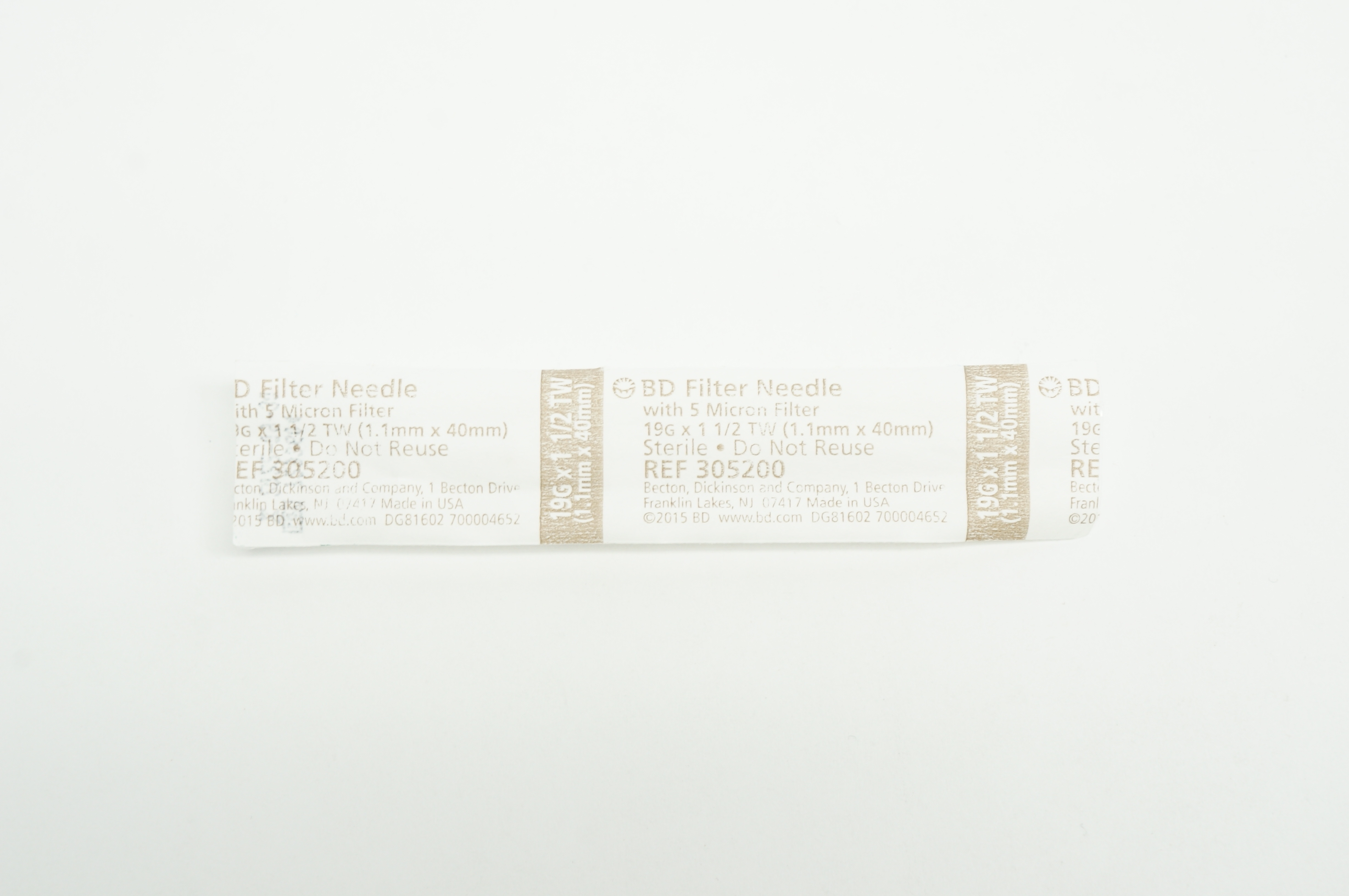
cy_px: 448
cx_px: 674
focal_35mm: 58
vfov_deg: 23.1
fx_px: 2190
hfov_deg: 34.2
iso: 400
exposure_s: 1/15
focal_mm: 39
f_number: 10
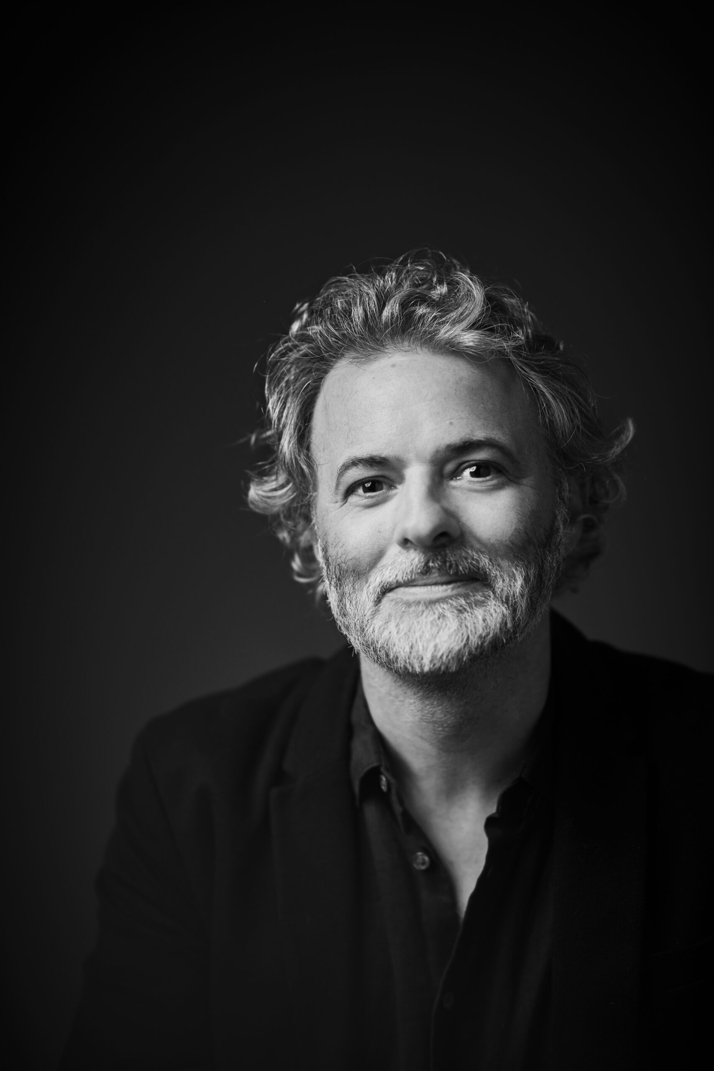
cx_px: 357
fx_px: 2528
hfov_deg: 16.1
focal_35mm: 85
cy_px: 536
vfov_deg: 23.9
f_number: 2
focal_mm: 85
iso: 31
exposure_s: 1/250
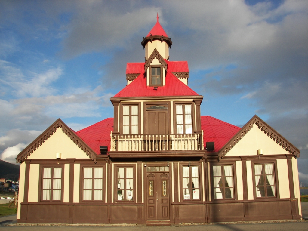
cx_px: 154
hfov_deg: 51.4
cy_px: 116
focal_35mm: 36
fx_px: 320
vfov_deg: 39.7
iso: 50
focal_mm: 6
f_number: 2.8
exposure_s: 1/800
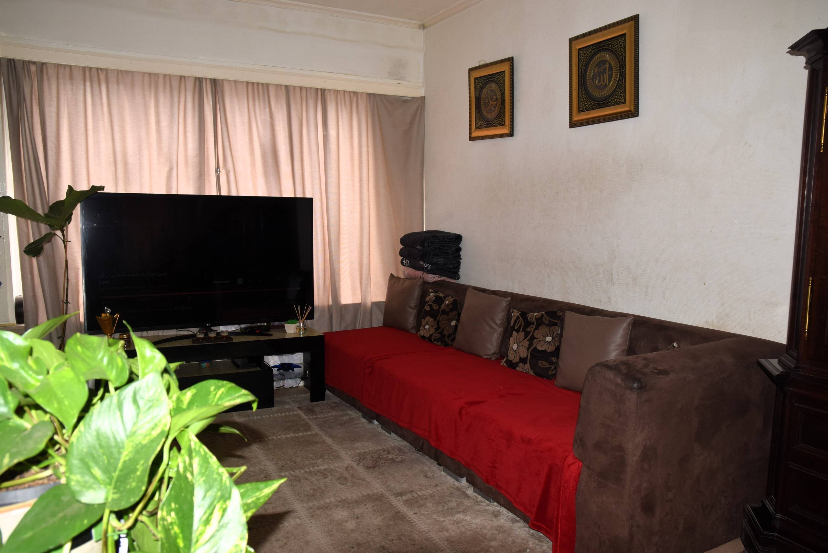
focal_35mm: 26
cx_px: 414
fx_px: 587
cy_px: 276
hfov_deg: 70.4
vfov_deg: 50.4
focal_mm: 17
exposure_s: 1/200
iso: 400
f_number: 5
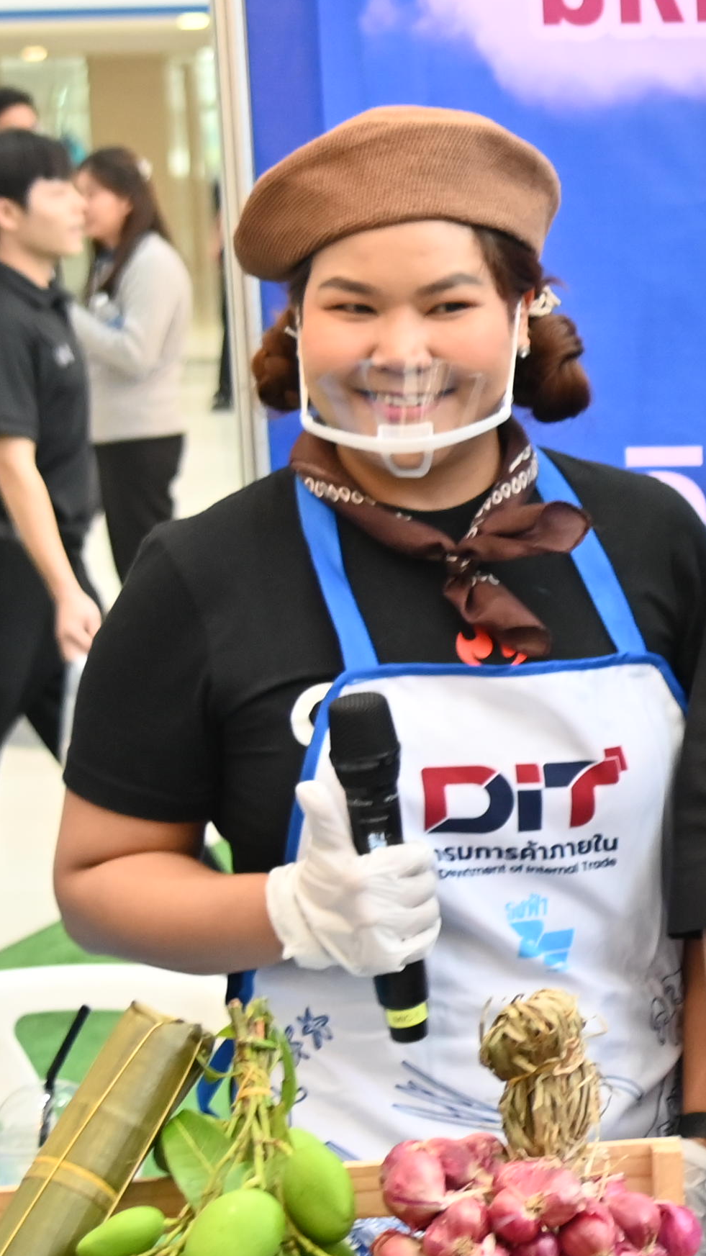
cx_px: 1390
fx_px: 4228
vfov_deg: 16.9
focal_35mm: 127
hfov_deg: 9.0
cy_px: 581
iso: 1100
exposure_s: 1/100
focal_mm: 35
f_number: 4
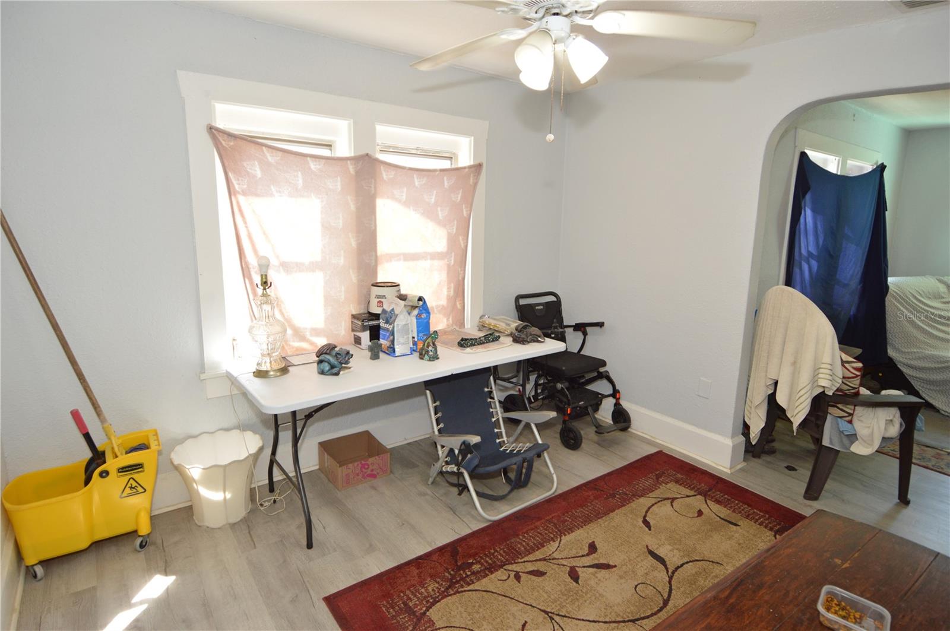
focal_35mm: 18
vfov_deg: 67.3
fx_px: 474
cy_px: 316
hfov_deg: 90.1
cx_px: 475
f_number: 4
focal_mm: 12
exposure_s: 1/60
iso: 400
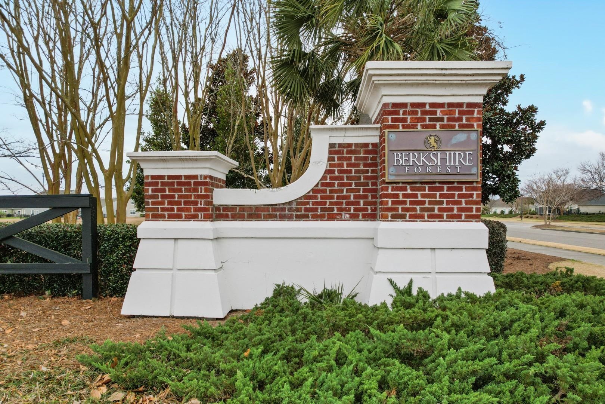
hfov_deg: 78.6
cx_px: 302
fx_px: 370
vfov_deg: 57.2
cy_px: 202
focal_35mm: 22
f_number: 2.8
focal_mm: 8.38
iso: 100
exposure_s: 1/50
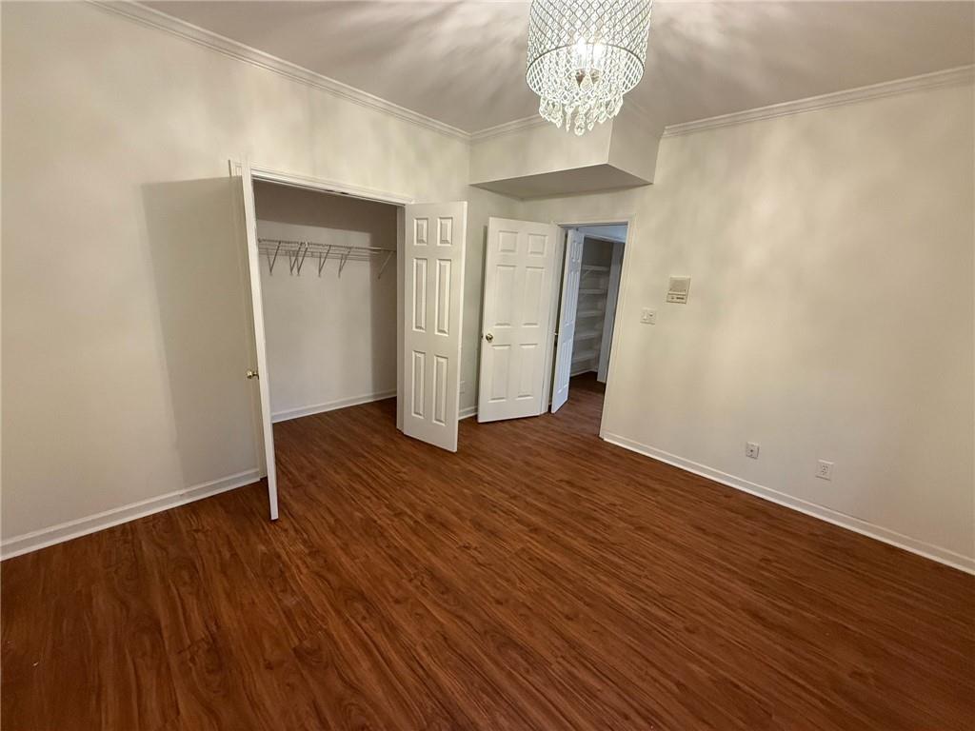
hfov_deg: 102.1
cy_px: 366
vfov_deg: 85.7
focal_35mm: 14
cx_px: 488
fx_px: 394
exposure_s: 1/60
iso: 500
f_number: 2.2
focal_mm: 2.22
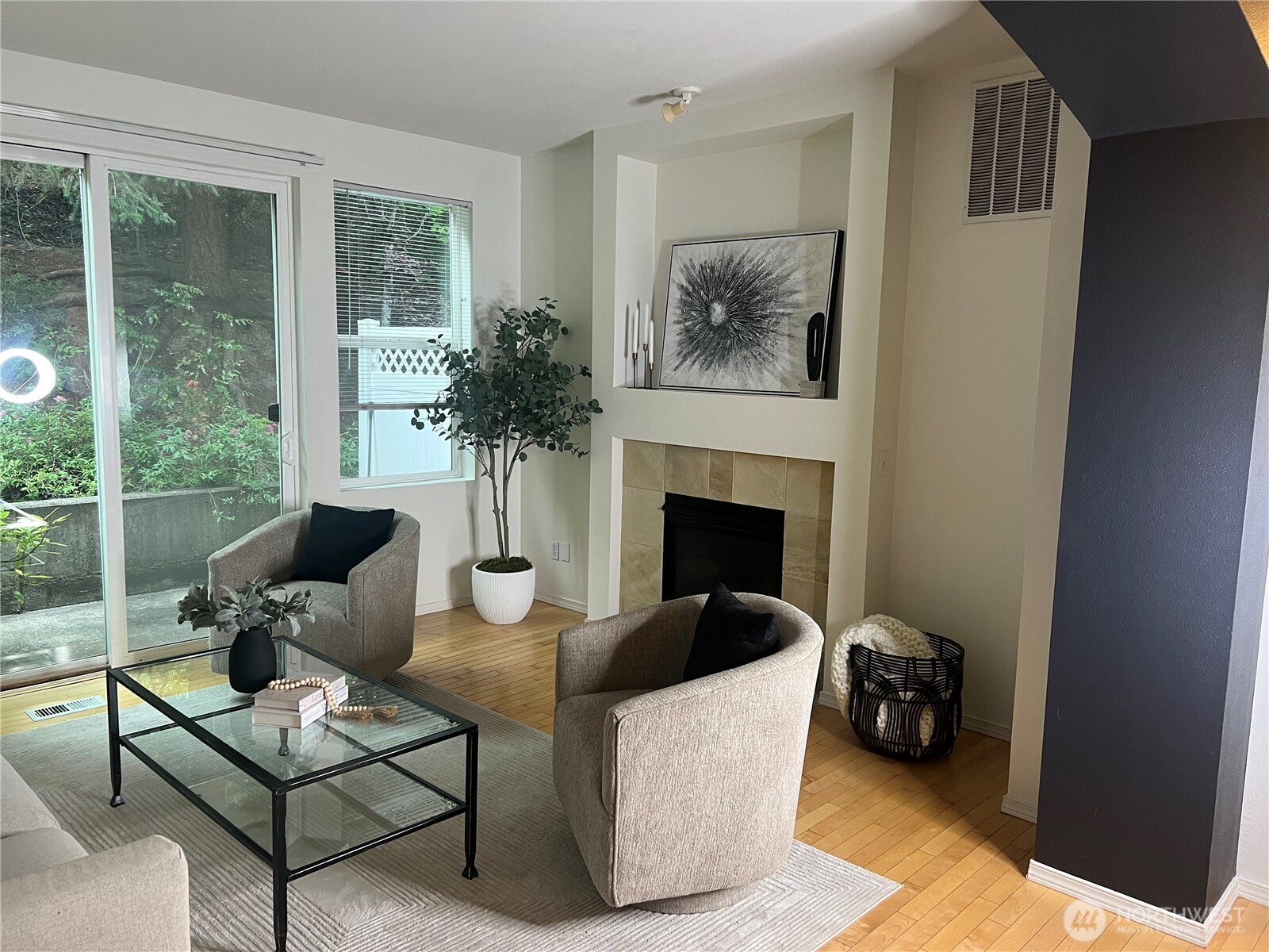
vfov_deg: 53.1
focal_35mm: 26
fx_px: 953
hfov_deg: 67.3
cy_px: 476
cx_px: 634
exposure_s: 1/60
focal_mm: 5.7
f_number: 1.5
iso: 125
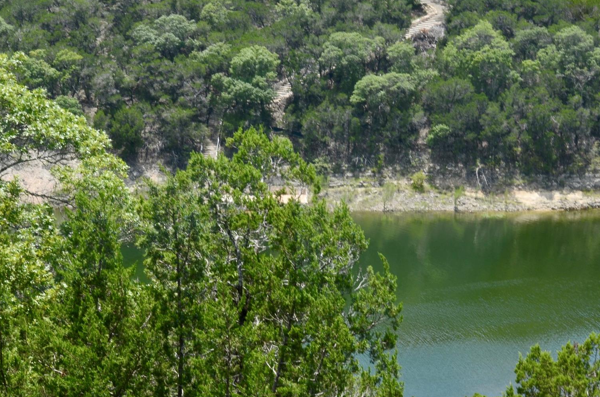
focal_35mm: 112
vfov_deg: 12.2
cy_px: 236
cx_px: 351
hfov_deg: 18.3
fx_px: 1857
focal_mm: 55
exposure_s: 1/30
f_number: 22
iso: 200
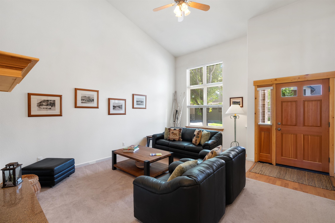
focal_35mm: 16
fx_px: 149
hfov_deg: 96.7
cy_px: 112
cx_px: 168
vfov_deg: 73.7
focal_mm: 16
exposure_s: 1/4
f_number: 8
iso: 400
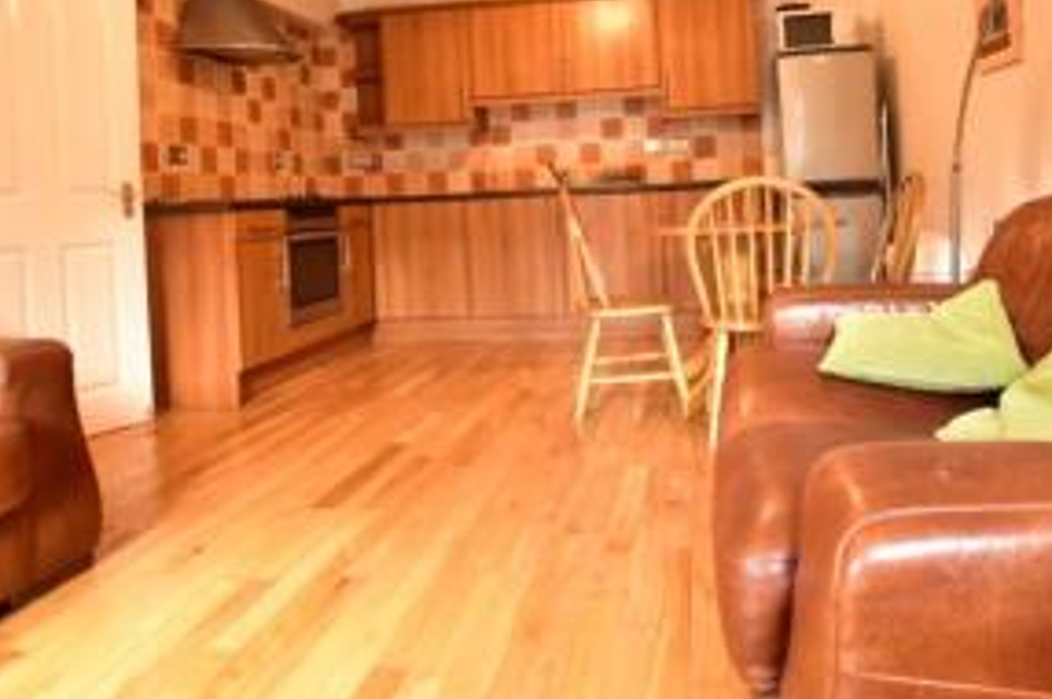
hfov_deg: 71.0
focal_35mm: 25
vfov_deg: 49.7
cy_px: 201
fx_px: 730
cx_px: 622
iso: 800
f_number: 4
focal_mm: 10
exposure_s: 1/15
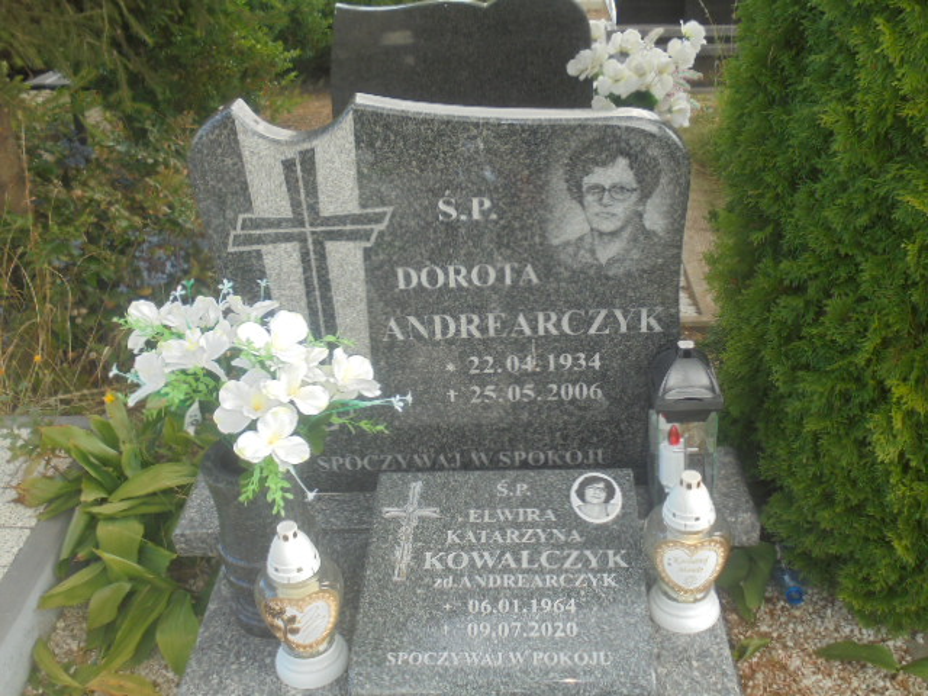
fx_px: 1019
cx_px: 464
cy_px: 348
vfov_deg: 37.7
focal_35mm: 38
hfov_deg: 49.0
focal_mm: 6.9
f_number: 4.2
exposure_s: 1/100
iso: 100
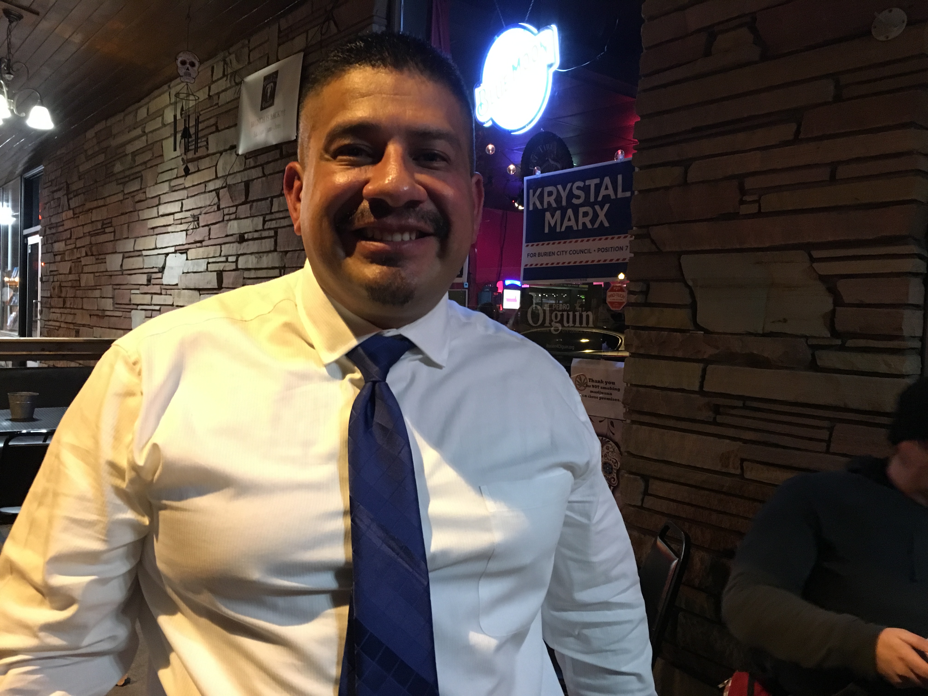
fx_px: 777
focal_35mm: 29
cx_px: 464
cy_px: 348
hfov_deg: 61.7
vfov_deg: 48.2
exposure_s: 1/15
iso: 500
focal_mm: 4.15
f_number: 2.2
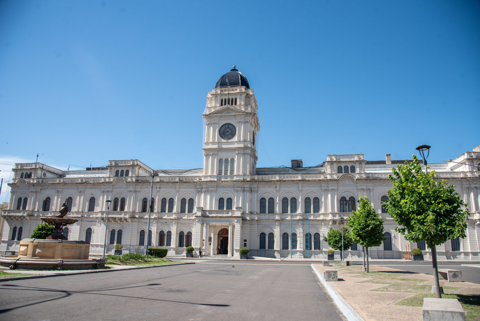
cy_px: 160
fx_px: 320
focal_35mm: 24
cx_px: 240
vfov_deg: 53.2
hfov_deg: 73.7
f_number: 7.1
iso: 250
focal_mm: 24
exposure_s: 1/800
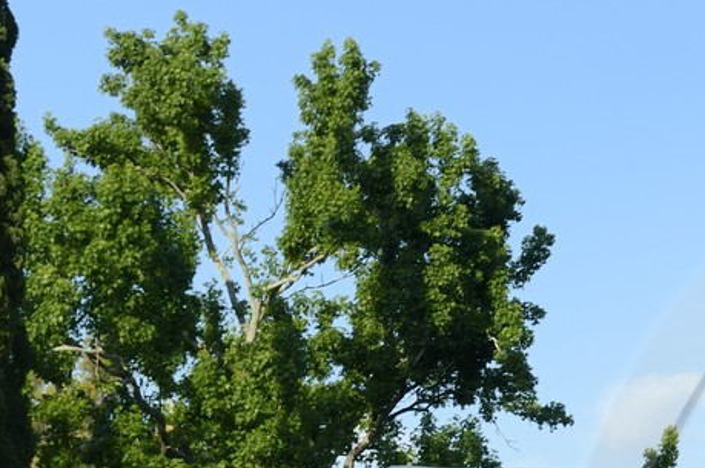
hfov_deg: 9.5
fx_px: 4088
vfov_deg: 6.5
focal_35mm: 209
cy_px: 687
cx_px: 1177
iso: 200
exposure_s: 1/160
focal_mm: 60
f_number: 9
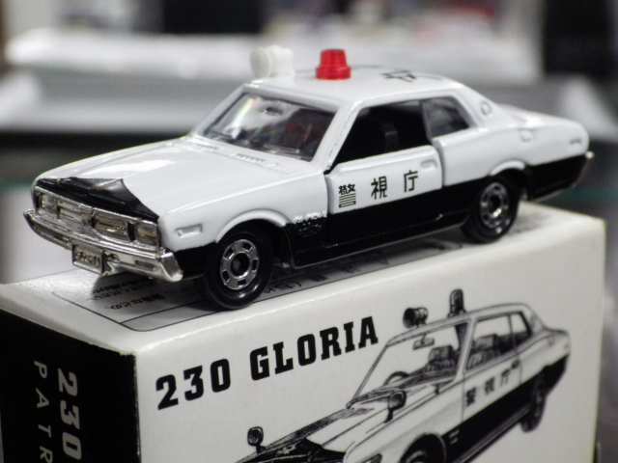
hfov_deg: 22.5
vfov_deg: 17.0
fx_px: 1553
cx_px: 309
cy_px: 232
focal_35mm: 87
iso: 800
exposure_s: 1/45
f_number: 4.4
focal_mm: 15.6
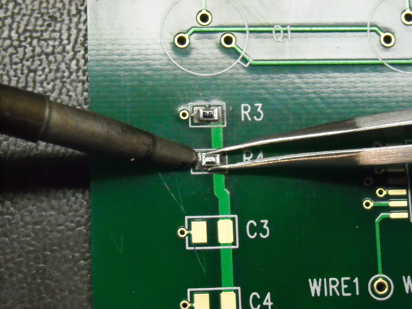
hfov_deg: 18.7
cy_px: 154
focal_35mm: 105
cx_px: 206
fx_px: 1250
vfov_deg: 14.1
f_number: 4.7
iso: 800
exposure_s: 1/91
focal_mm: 17.1
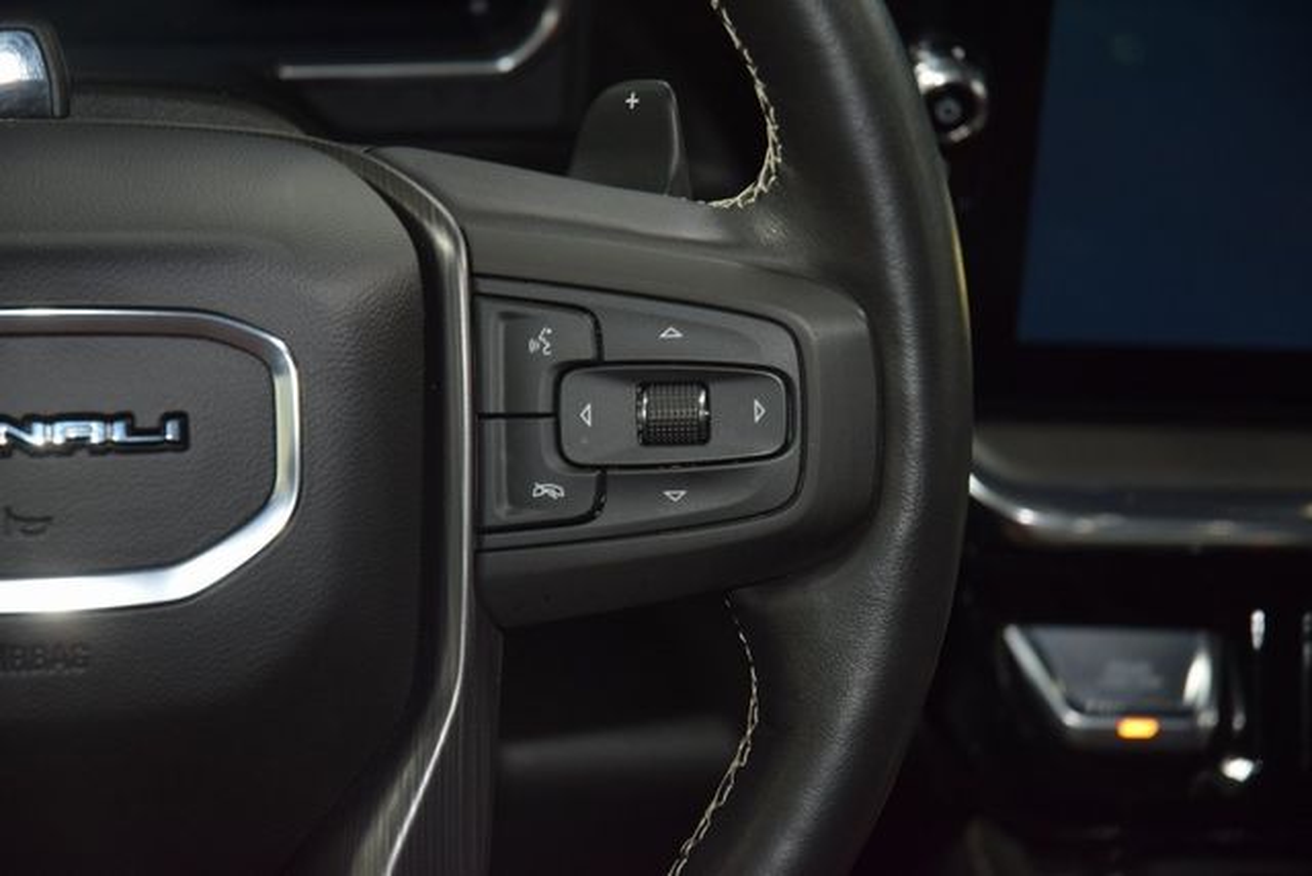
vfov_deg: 13.0
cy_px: 438
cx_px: 656
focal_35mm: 105
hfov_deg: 19.5
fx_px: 3827
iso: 1400
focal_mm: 70
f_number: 4.5
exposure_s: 1/30
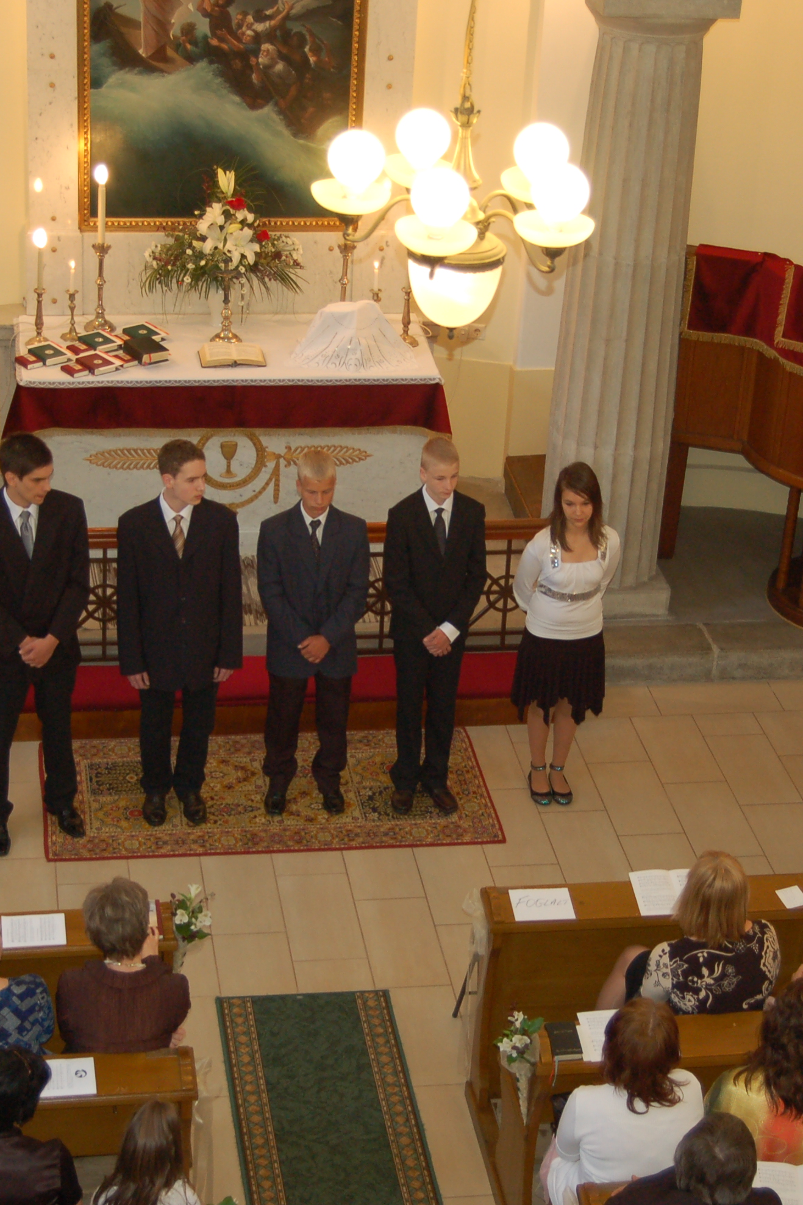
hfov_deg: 19.2
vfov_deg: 28.5
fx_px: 2367
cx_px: 321
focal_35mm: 71
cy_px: 605
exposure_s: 1/60
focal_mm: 31
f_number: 4.5
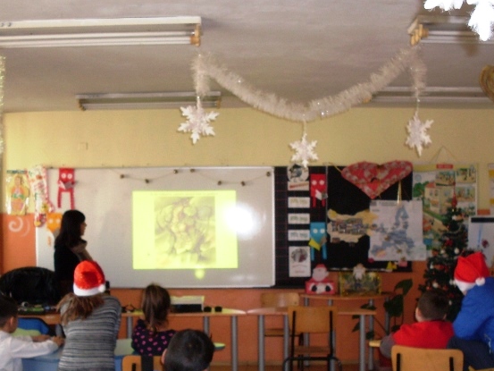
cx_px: 243
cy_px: 250
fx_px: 785
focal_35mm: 55
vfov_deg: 26.4
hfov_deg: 34.9
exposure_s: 1/45
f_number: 2.8
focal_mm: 6.3
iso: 100
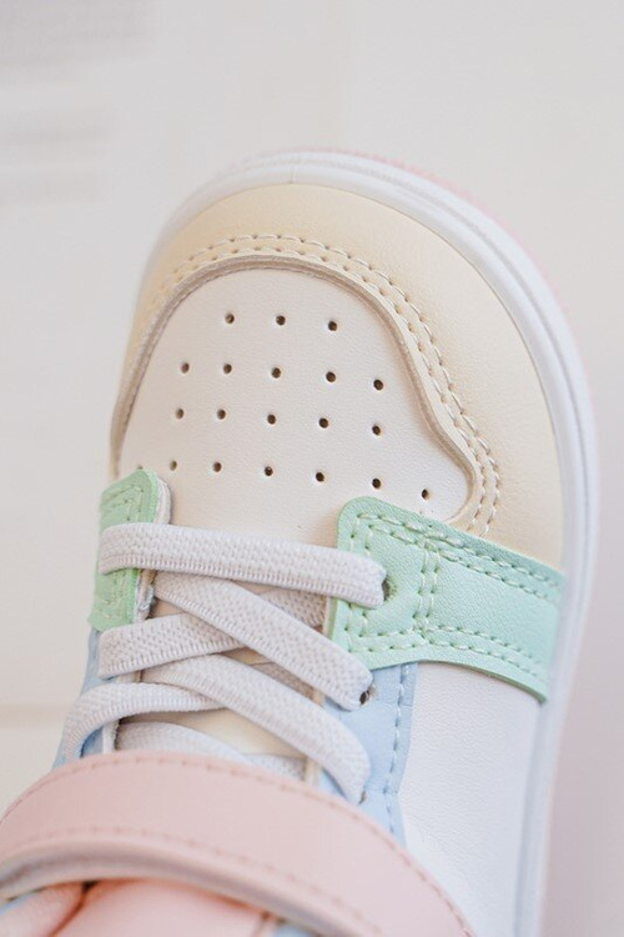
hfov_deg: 28.1
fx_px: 1248
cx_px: 312
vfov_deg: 41.1
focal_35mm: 48
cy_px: 468
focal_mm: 48
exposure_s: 1/100
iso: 500
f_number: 4
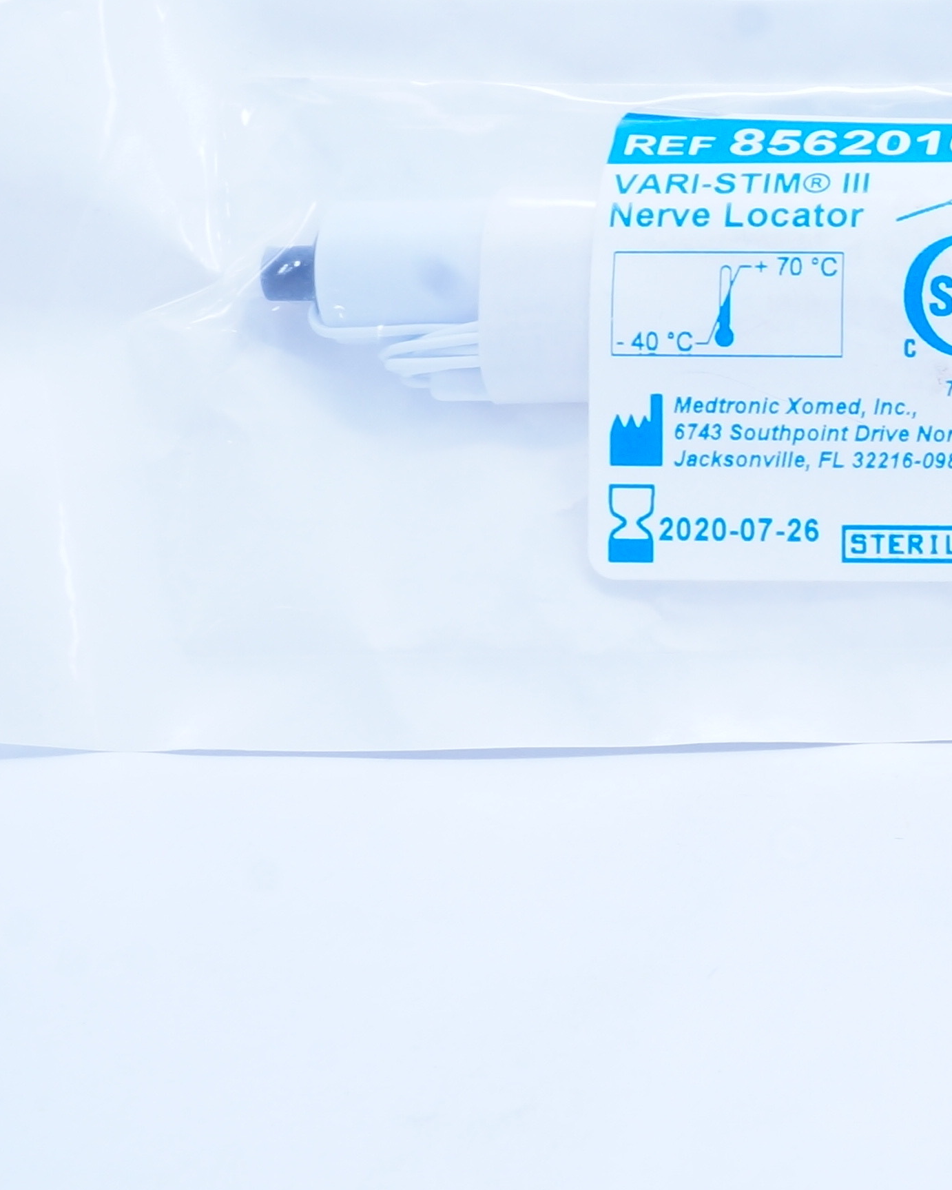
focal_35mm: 72
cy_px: 398
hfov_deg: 19.6
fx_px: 2535
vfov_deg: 26.3
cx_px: 1239
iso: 400
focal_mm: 18
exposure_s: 1/10
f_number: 16
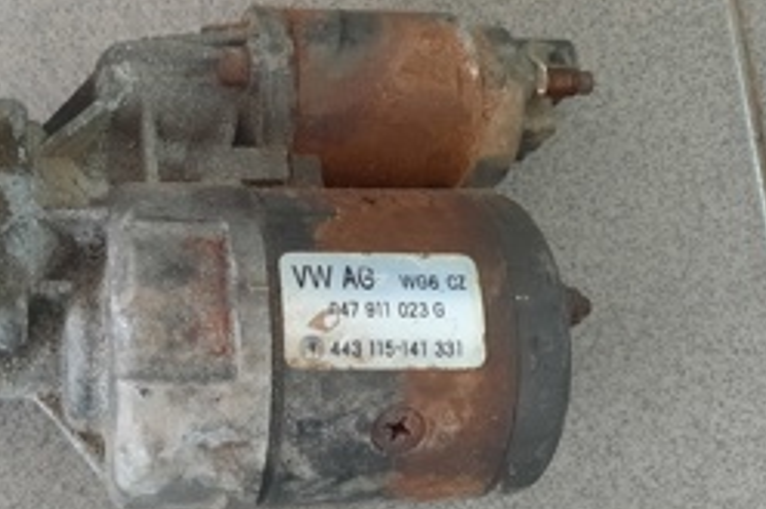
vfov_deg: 30.5
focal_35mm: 44
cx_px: 192
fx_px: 936
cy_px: 248
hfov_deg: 43.1
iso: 320
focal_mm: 4.6
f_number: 2
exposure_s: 1/40
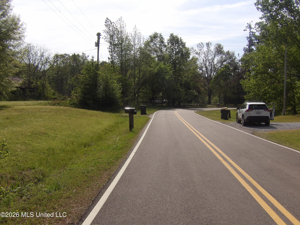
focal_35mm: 46
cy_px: 112
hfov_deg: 41.2
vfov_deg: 31.5
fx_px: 399
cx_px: 150
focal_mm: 8.2
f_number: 5.4
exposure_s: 1/538
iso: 100
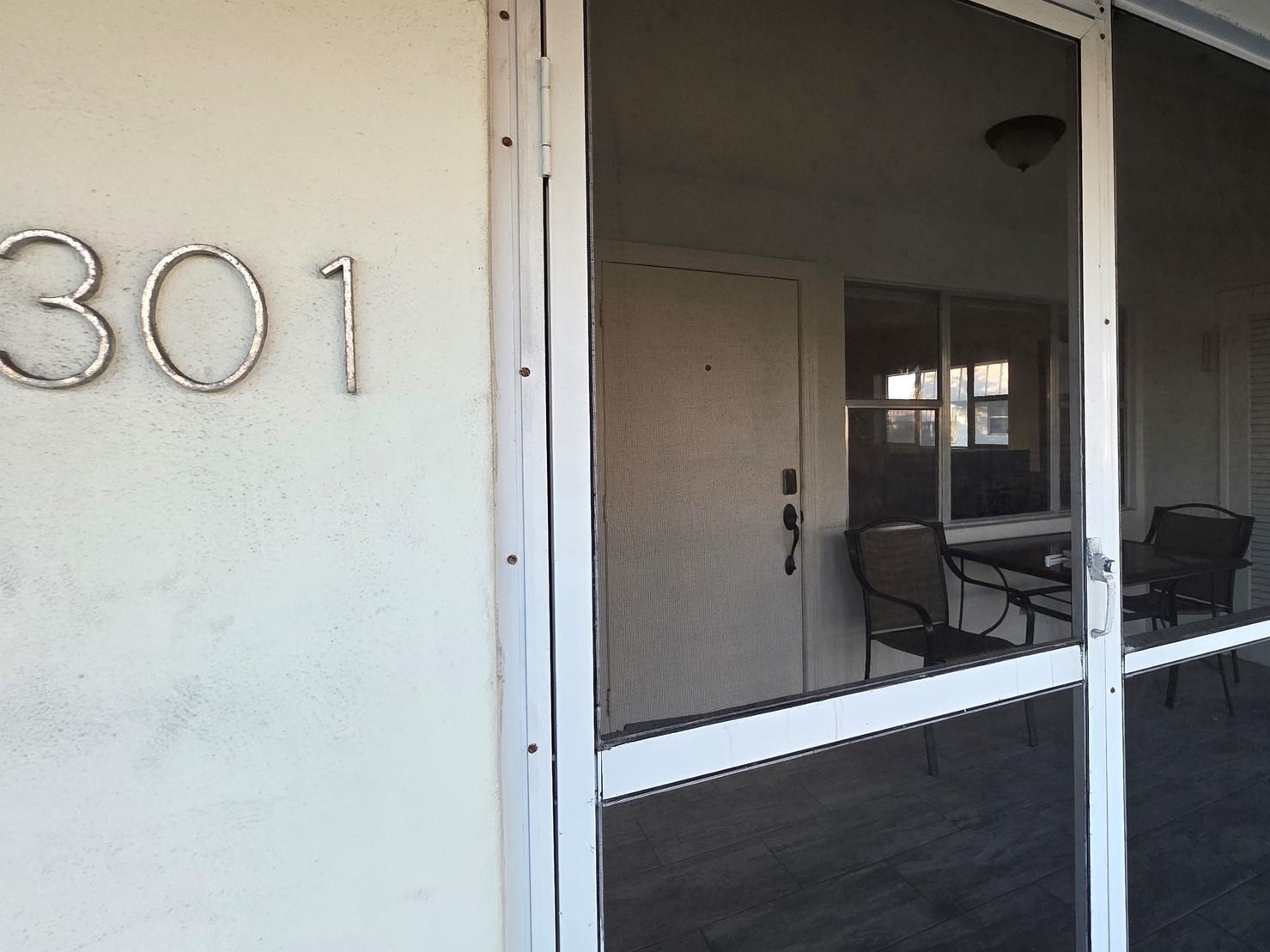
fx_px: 660
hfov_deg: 86.0
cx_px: 797
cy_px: 441
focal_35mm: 18
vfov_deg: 71.5
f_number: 1.9
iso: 320
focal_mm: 2.2
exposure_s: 1/359
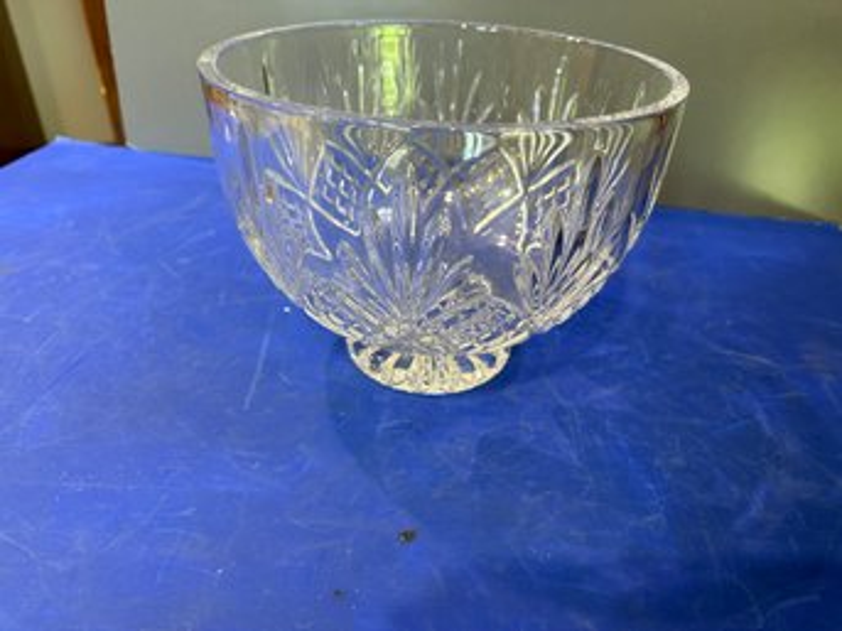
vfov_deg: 56.8
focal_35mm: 24
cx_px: 421
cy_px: 316
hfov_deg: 71.6
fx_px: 584
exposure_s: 1/60
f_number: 1.78
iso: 250
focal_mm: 6.86
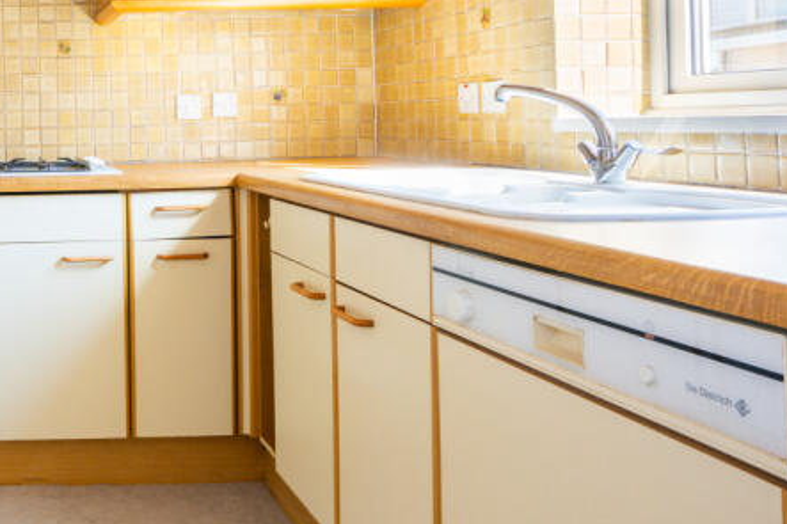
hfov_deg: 43.7
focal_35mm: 37
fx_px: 809
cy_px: 123
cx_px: -14
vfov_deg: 35.0
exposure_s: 1/30
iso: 200
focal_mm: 16
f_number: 11
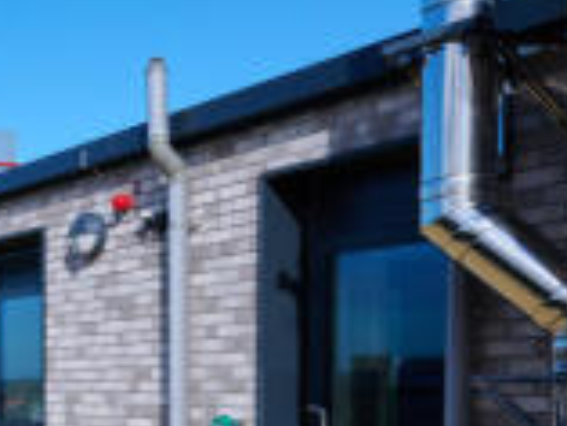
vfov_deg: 20.2
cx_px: -260
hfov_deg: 23.0
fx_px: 1147
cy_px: 457
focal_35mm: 70
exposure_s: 1/200
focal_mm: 24
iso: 200
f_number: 13
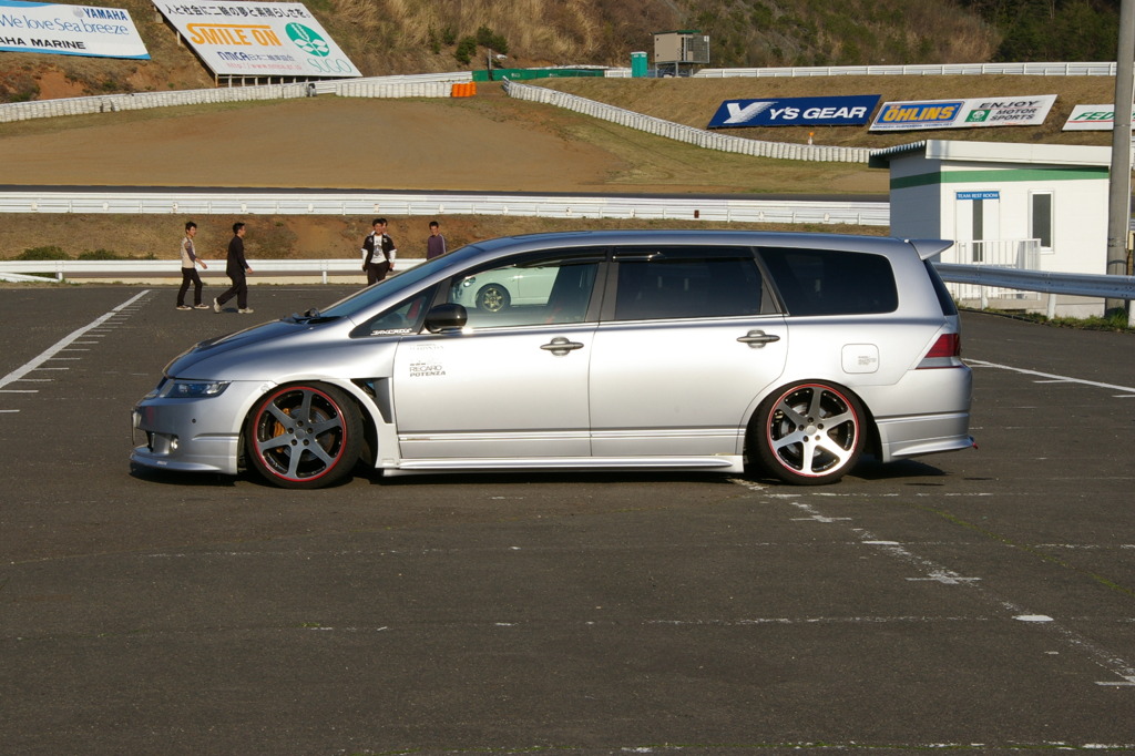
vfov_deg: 15.7
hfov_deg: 23.4
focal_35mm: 87
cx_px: 568
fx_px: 2742
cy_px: 378
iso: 200
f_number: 19
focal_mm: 58
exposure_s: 1/125
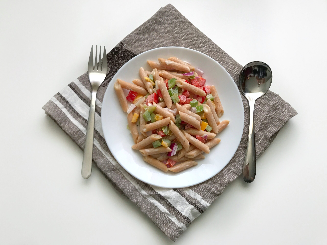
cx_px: 164
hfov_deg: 63.4
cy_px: 122
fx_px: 265
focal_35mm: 28
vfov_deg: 49.7
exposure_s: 1/40
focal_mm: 3.99
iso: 32
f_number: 1.8
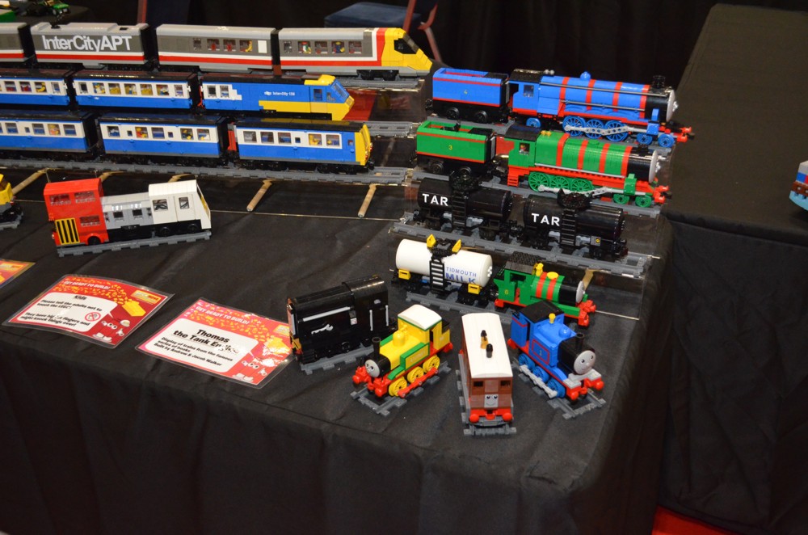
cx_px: 404
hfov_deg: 53.2
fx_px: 806
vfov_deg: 36.7
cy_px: 268
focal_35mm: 36
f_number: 4
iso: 3200
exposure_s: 1/60
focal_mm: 24
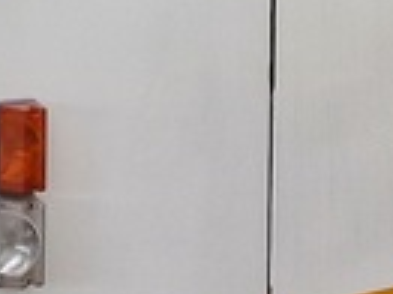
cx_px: 438
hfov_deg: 10.8
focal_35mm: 180
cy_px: -93
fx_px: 2042
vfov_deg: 8.1
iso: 250
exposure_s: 1/120
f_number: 1.8
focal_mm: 6.4
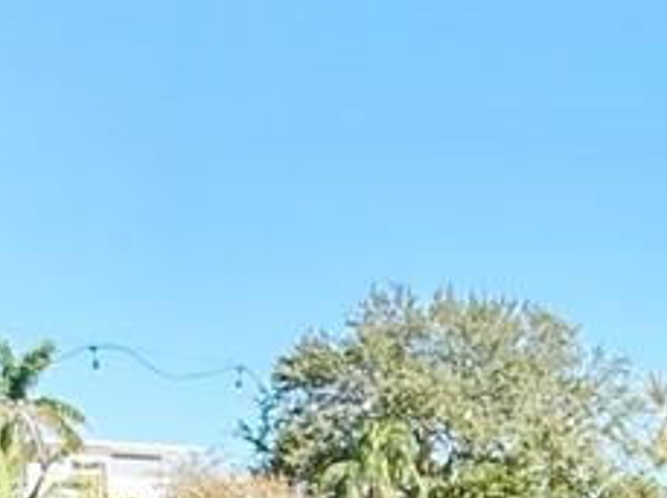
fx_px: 1885
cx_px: 877
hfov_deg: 18.6
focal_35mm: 98
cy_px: 859
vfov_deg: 13.7
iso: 50
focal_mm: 2.22
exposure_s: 1/1567
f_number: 2.2
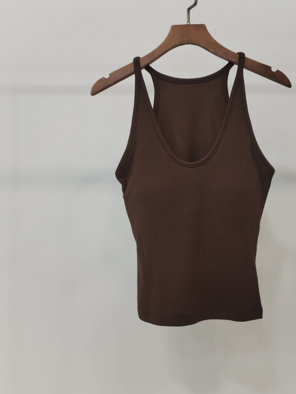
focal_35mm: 38
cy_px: 222
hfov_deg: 37.4
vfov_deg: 48.9
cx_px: 190
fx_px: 433
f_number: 1.8
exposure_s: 1/60
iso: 232
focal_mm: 4.75
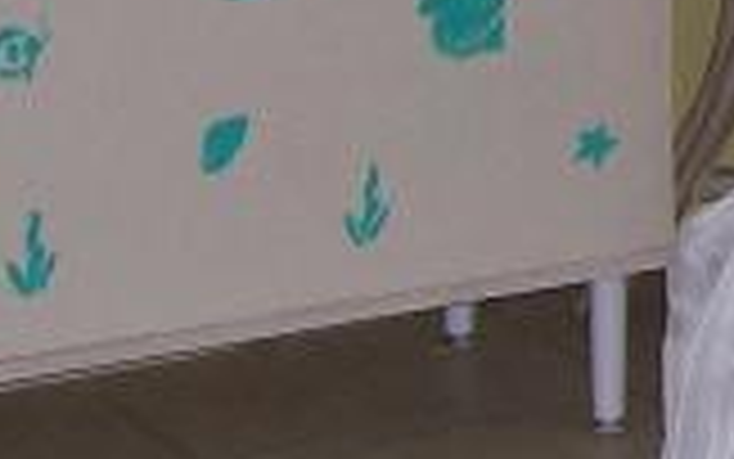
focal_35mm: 240
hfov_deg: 8.5
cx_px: 1135
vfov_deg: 5.3
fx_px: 4803
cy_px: -648
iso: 80
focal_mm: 6
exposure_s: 1/64
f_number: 2.7
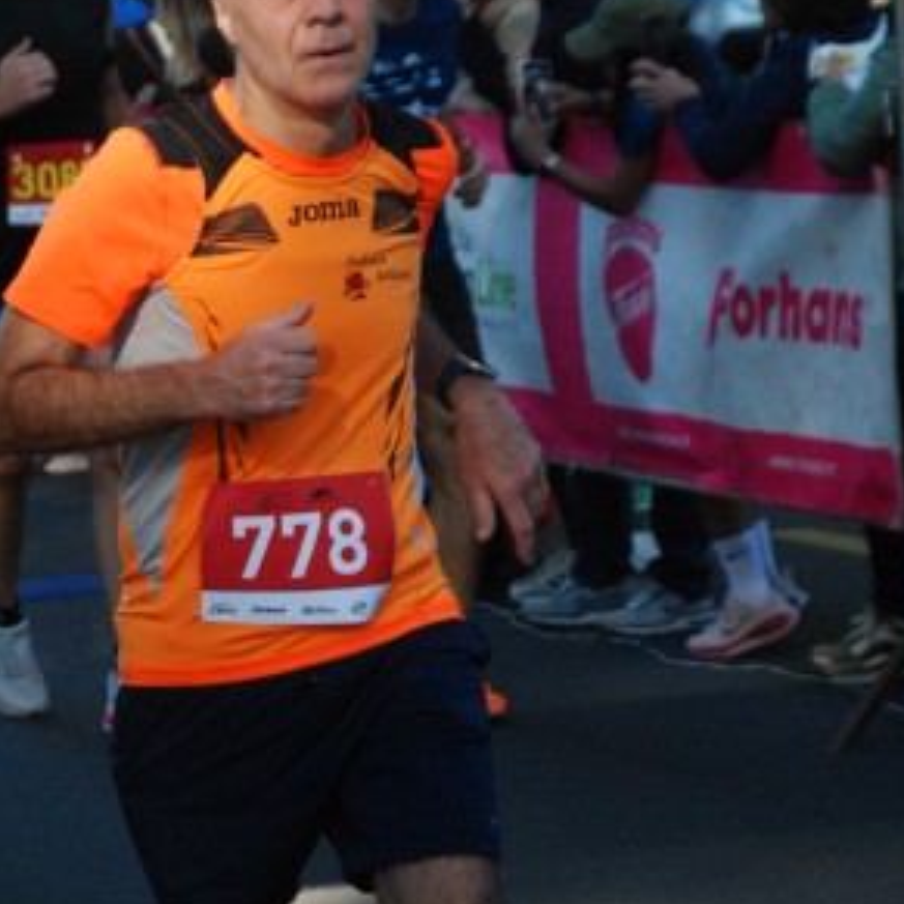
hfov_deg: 8.8
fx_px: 5847
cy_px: 562
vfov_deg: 8.8
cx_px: 371
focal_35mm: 198
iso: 1000
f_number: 5.6
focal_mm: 75
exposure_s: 1/400
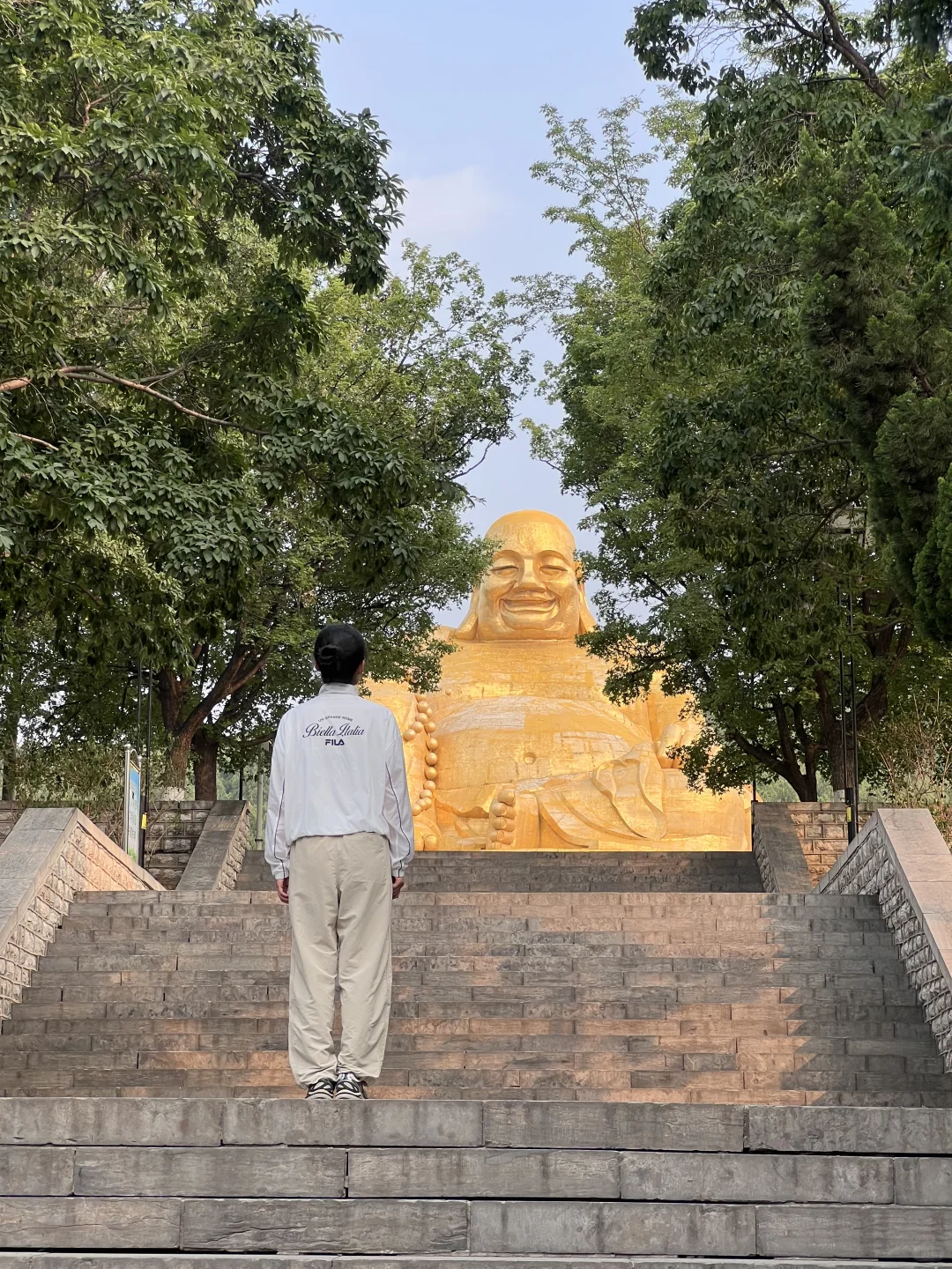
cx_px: 476
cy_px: 634
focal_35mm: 77
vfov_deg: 25.3
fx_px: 2824
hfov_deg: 19.1
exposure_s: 1/161
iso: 32
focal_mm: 9
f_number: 2.8
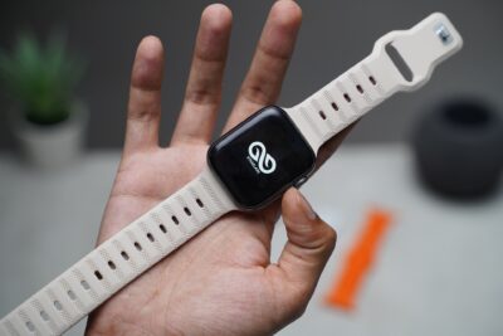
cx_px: 252
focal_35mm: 64
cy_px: 168
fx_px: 894
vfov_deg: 21.3
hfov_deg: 31.4
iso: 640
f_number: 4
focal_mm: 64
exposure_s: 1/80
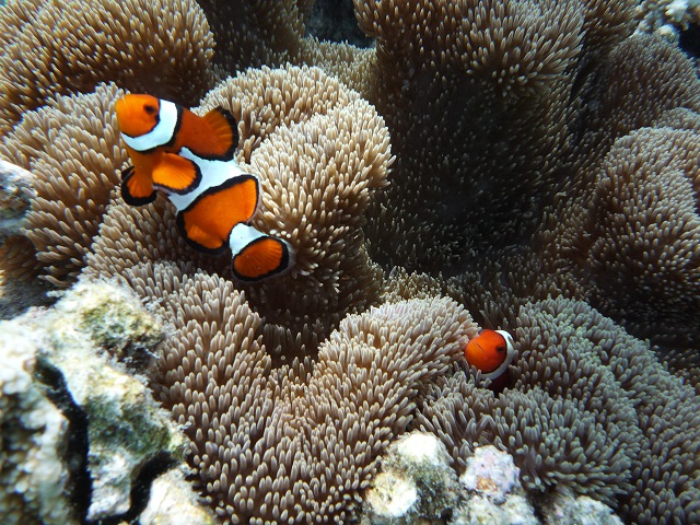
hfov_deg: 69.4
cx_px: 350
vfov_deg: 54.9
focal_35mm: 25
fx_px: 506
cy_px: 262
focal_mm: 4.4
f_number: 2.8
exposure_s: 1/250
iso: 100
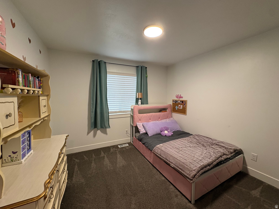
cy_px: 104
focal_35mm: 14
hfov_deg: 102.1
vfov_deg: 85.7
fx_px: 113
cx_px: 140
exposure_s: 1/60
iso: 200
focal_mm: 2.22
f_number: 2.2
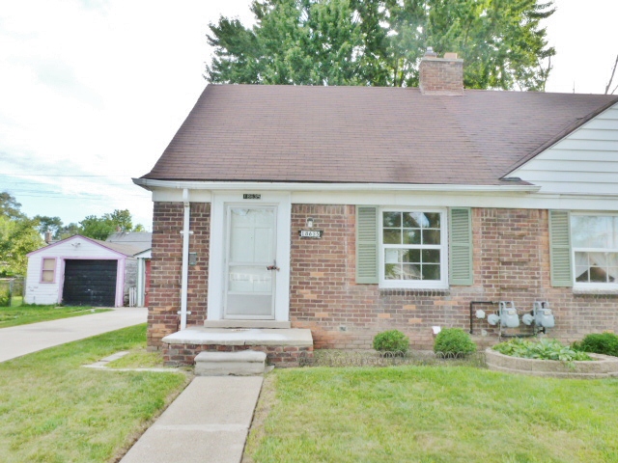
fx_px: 428
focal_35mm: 24
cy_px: 232
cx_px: 309
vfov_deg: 56.8
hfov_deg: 71.6
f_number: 4
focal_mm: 4.3
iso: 160
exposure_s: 1/100
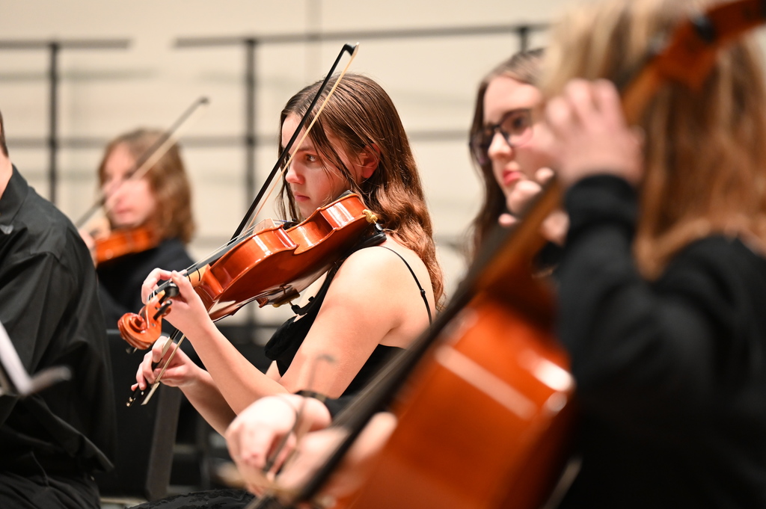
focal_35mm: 150
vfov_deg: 9.1
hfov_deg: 13.7
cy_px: 254
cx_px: 383
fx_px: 3189
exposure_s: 1/125
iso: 3600
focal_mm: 150
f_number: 2.8
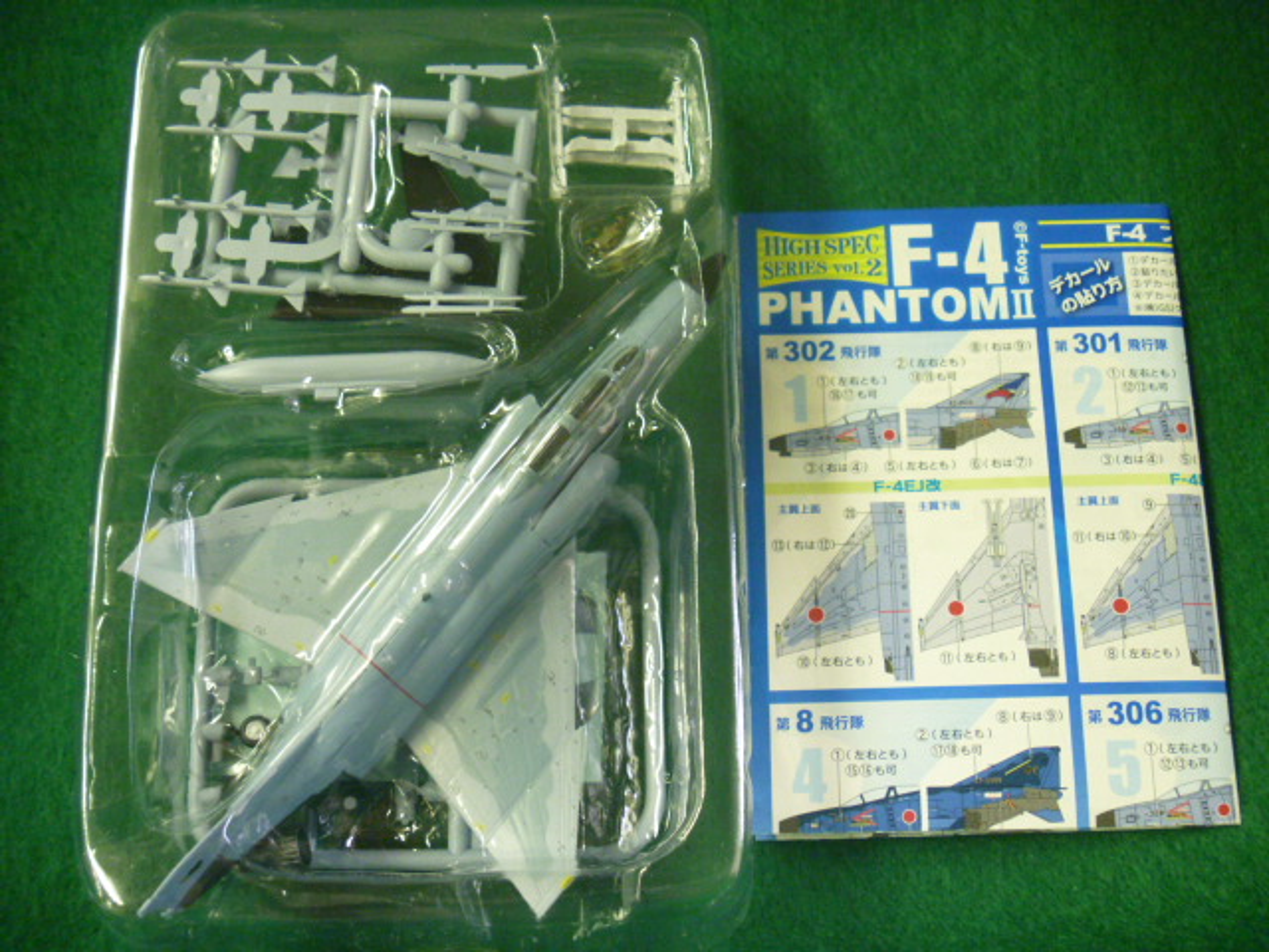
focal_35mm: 47
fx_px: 1723
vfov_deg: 30.9
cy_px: 476
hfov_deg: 40.4
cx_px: 634
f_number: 3.7
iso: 400
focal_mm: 8.3
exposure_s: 1/15
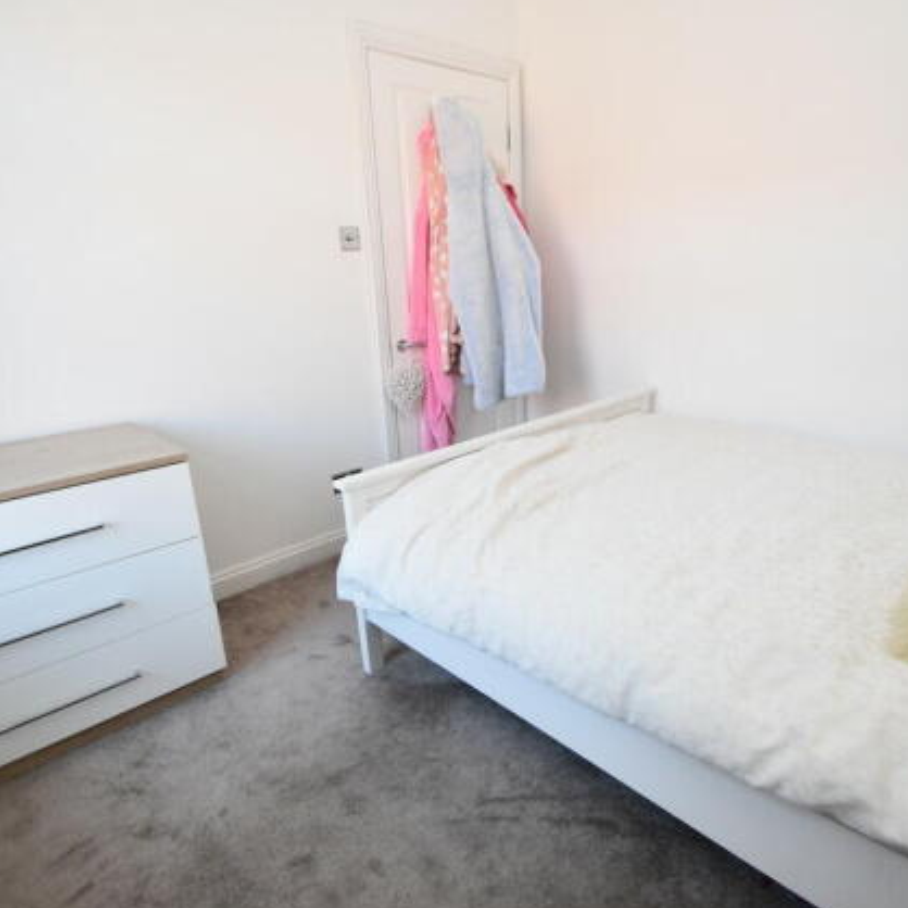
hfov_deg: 74.6
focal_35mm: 20
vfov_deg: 74.8
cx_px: 501
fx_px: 594
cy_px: 457
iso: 800
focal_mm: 10
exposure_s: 1/100
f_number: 5
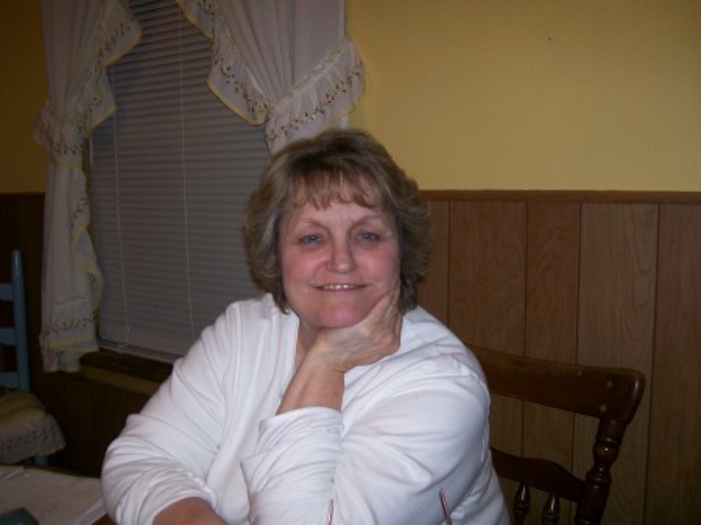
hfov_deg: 51.4
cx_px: 350
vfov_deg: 39.6
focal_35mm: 36
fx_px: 729
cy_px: 262
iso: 80
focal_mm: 6
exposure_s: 1/64
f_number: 2.7
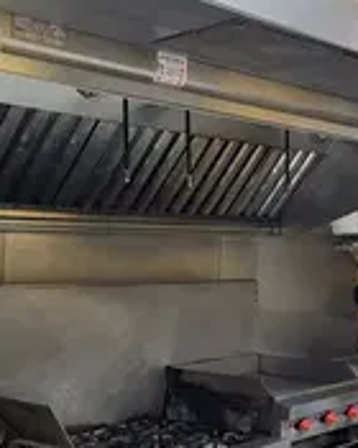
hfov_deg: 25.8
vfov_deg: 32.4
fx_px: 768
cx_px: 281
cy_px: 179
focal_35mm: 58
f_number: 1.8
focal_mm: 5.4
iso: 250
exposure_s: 1/40
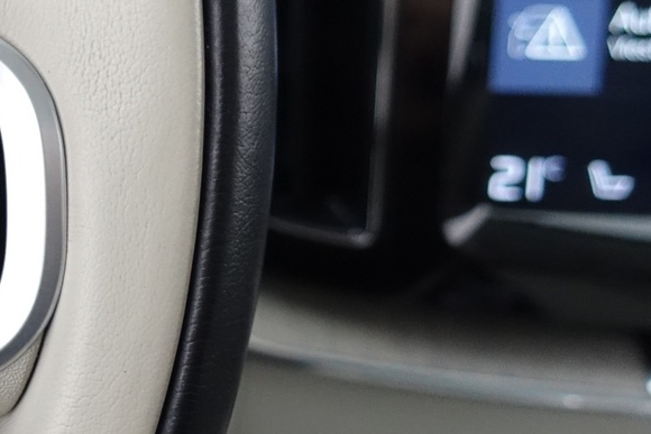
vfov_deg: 20.3
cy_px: 168
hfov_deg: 24.9
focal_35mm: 67
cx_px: -255
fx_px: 1212
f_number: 2.5
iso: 1000
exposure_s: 1/30
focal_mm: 8.8
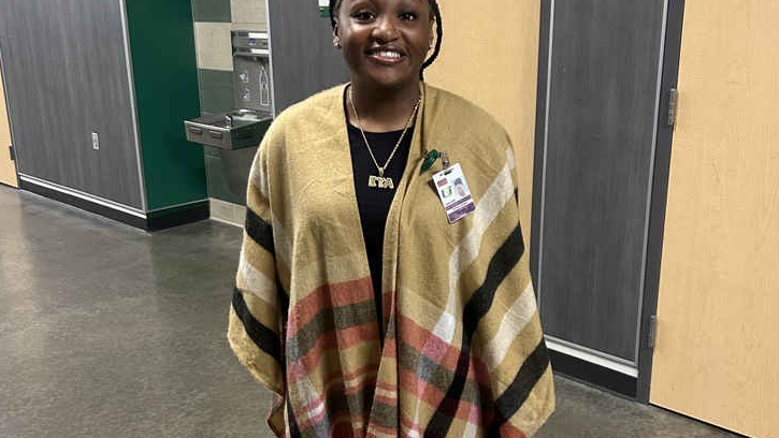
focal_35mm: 40
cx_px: 385
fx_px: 826
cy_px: 253
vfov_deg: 29.7
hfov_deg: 50.5
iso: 250
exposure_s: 1/59
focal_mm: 5.7
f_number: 1.5
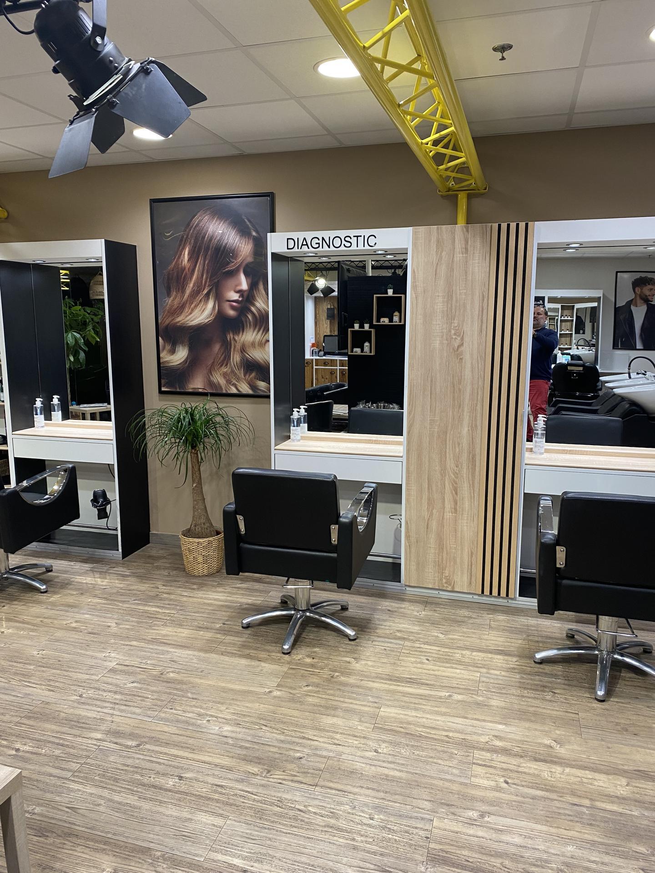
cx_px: 328
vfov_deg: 67.3
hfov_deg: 53.1
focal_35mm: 26
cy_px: 436
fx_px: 656
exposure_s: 1/50
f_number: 1.8
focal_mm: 4.25
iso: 100
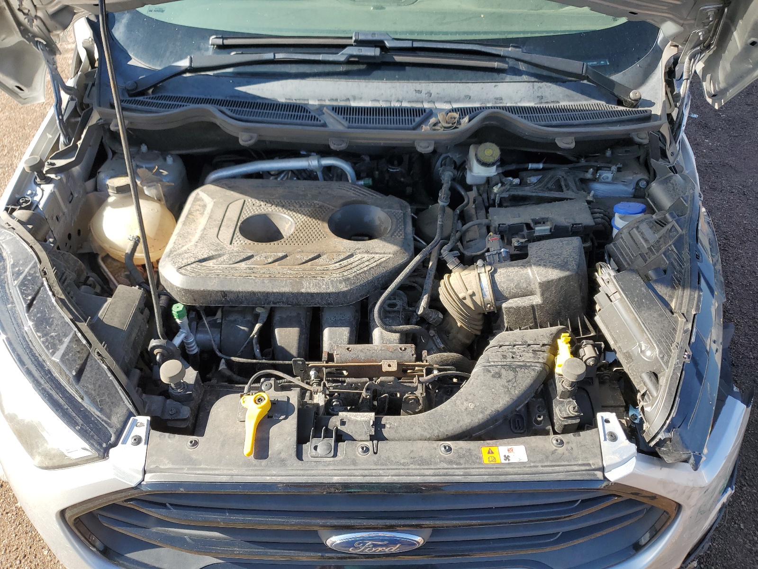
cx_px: 379
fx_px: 569
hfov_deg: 67.3
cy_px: 284
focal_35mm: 26
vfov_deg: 53.1
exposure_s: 1/769
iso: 50
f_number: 1.5
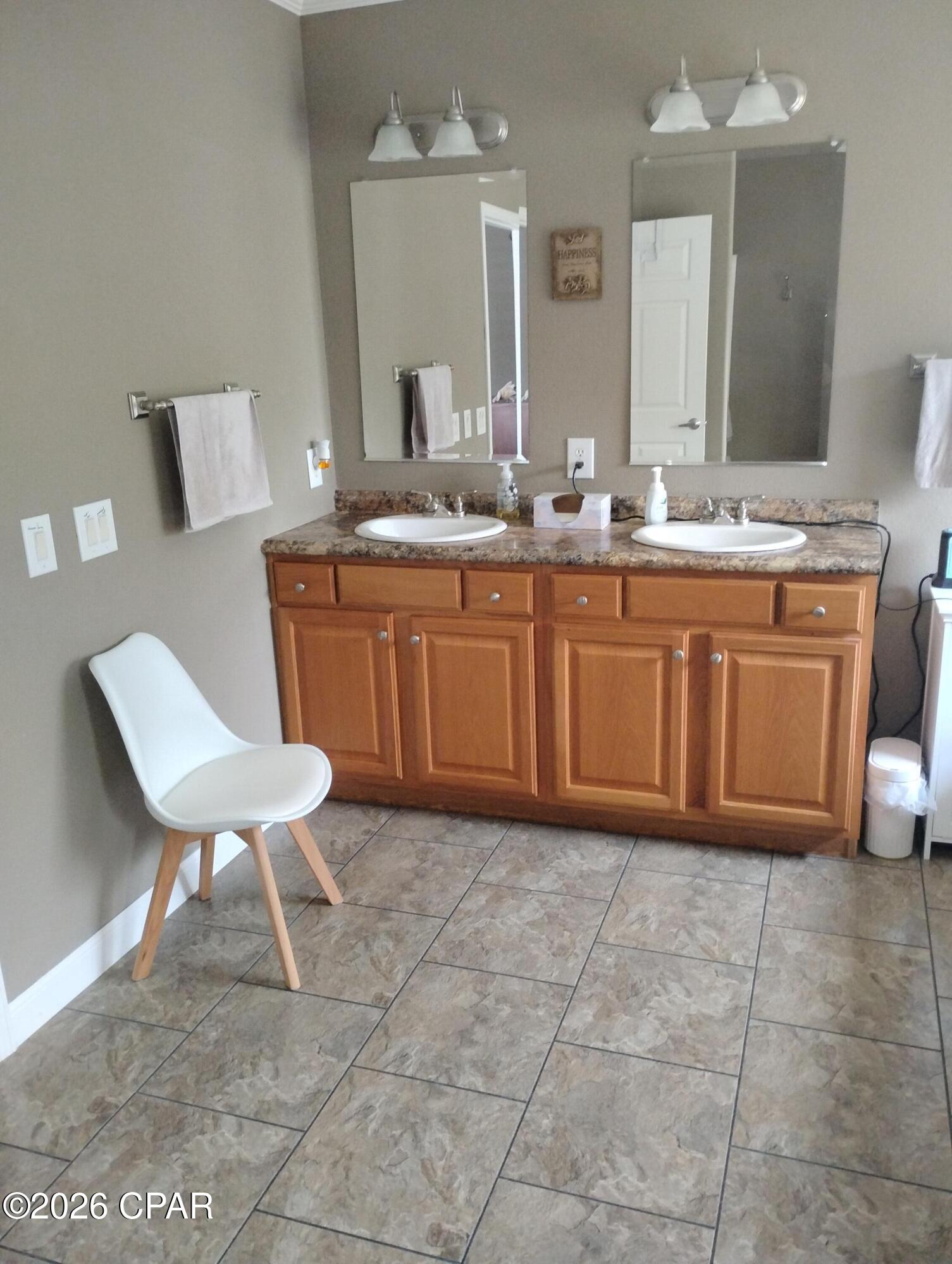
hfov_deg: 49.8
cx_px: 476
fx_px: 1025
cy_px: 632
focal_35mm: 28
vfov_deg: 63.4
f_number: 1.8
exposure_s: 1/60
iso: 1159
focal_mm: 4.26
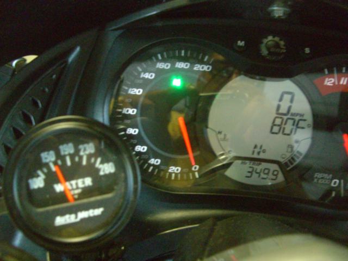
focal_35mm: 38
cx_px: 174
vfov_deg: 37.7
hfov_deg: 49.0
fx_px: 382
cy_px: 130
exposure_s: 1/15
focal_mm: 7.9
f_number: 2.8
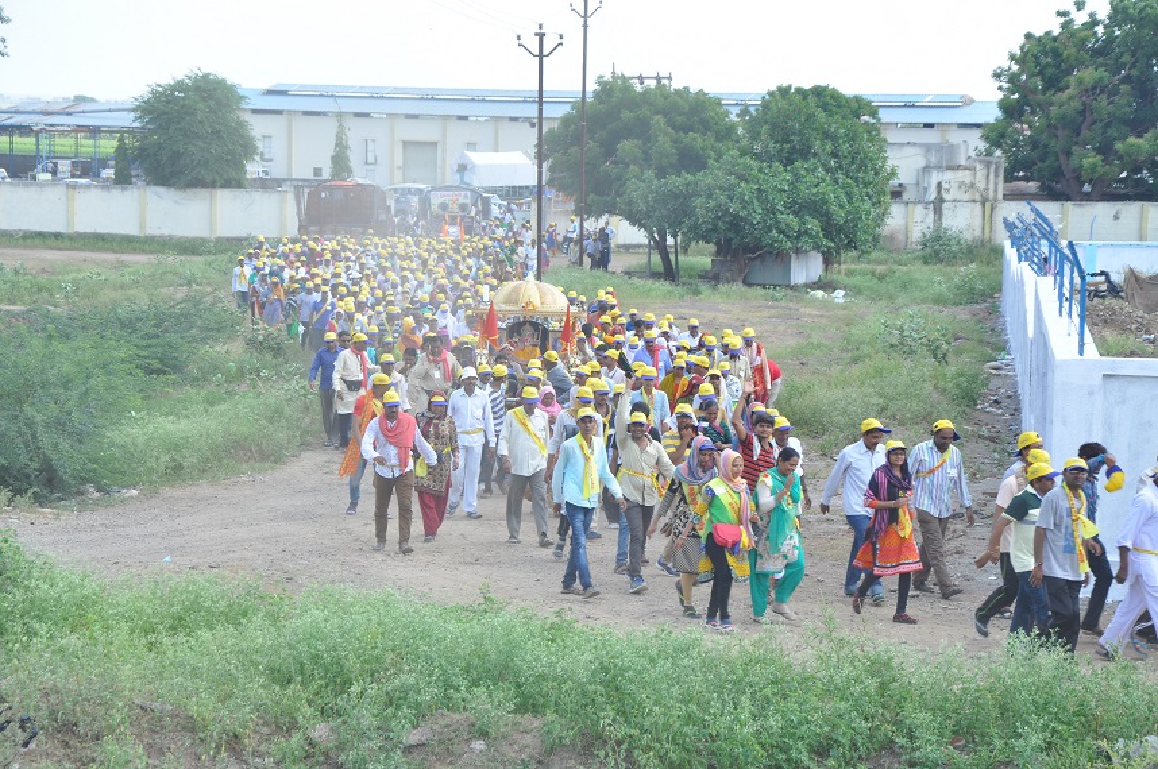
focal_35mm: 105
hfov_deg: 19.5
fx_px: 3374
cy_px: 384
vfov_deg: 13.0
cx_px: 579
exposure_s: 1/125
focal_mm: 70
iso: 200
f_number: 9
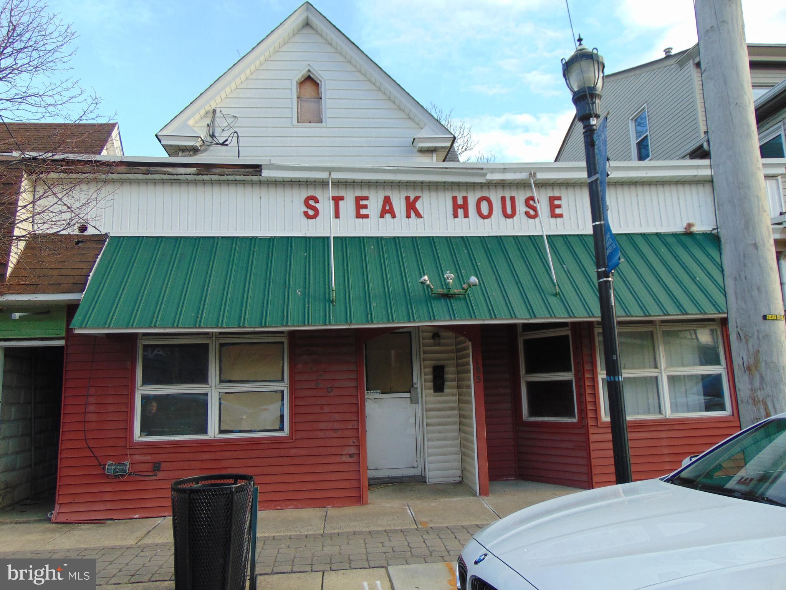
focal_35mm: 25
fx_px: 568
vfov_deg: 54.9
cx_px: 393
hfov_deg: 69.4
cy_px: 295
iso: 80
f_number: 3
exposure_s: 1/320
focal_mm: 4.5
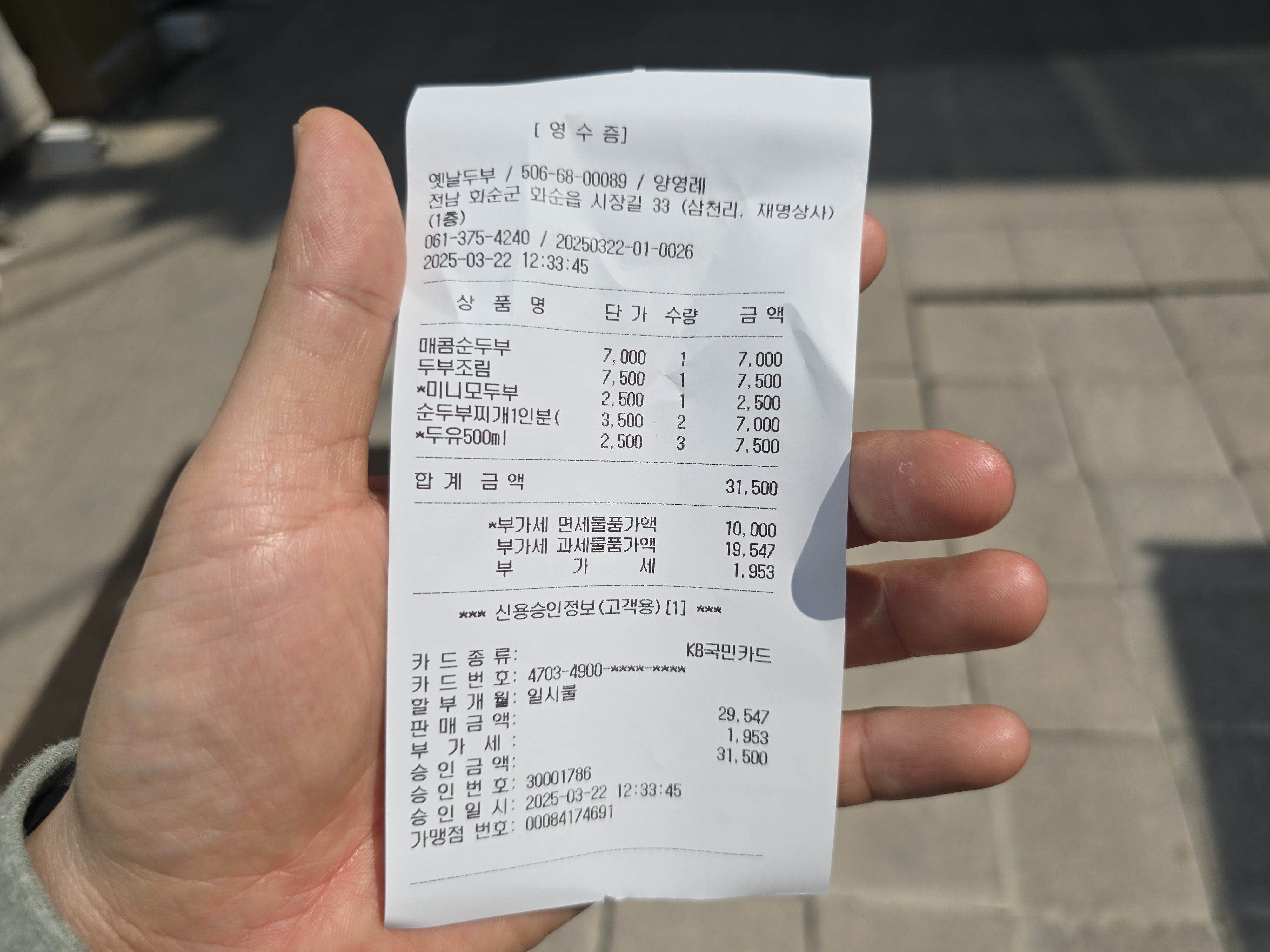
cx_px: 635
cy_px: 476
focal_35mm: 23
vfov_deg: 58.9
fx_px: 844
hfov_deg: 73.9
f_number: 1.7
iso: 12
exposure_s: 1/1704
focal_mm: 6.3
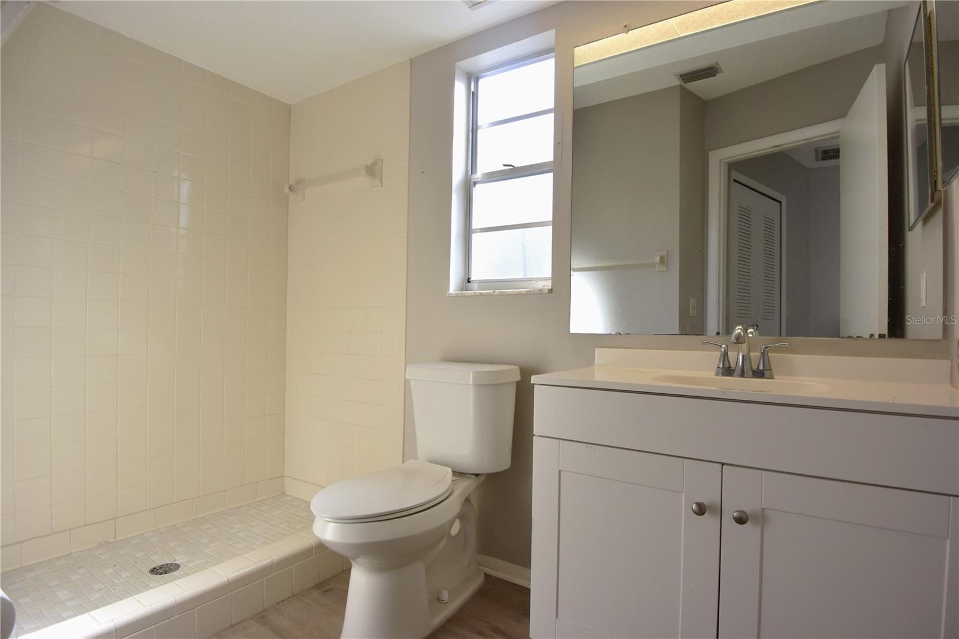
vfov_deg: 67.4
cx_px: 480
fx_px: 479
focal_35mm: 18
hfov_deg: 90.0
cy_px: 320
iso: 160
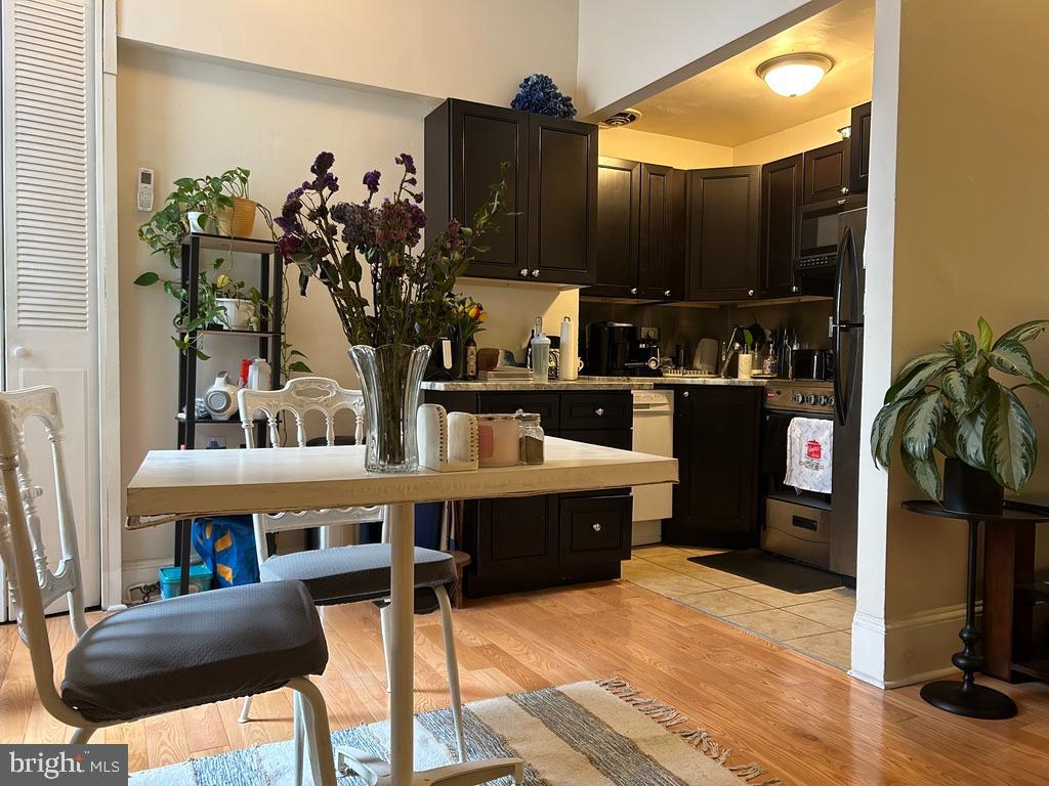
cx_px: 524
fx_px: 788
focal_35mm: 26
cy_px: 393
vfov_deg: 53.1
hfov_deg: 67.3
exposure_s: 1/60
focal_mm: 5.7
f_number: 1.5
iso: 250
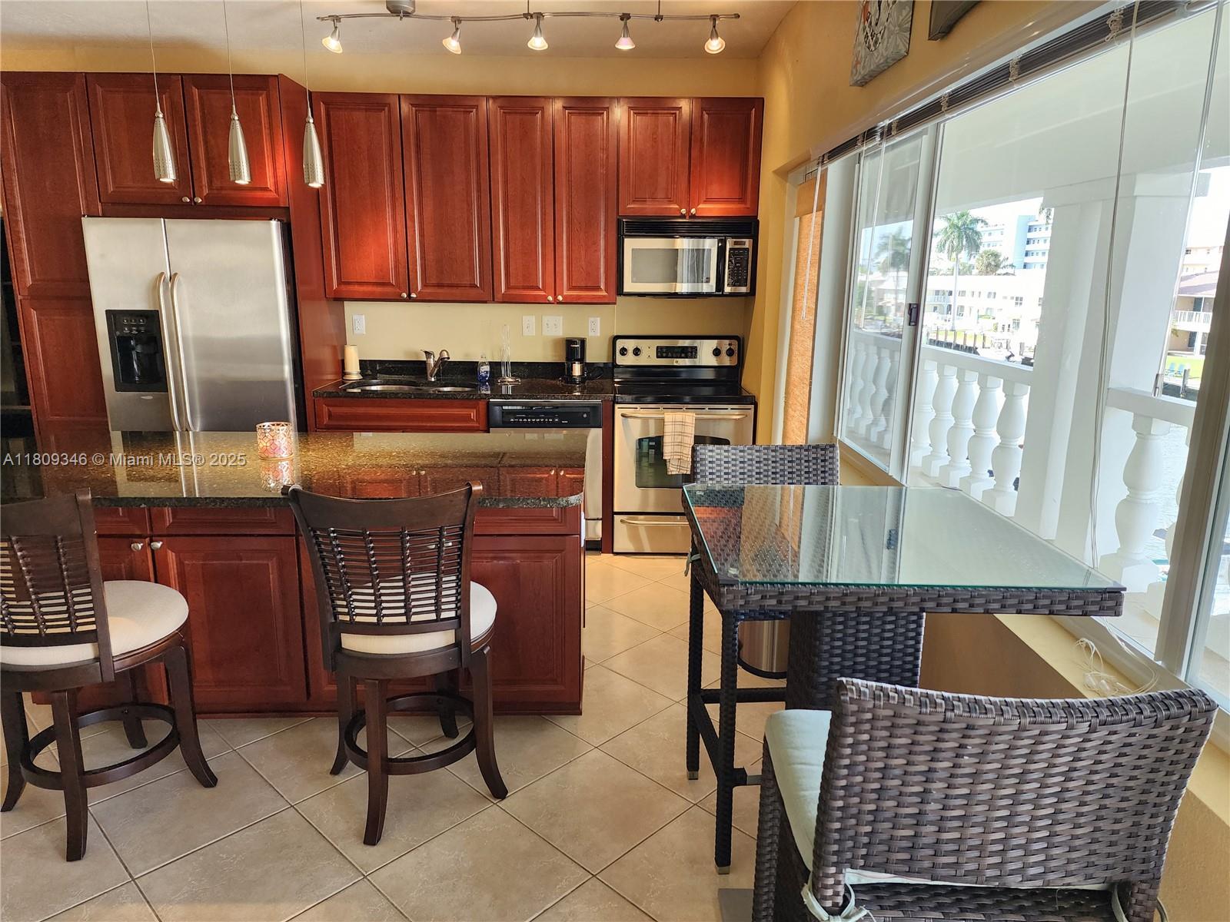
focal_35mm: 23
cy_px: 461
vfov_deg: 58.9
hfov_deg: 73.9
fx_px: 817
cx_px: 615
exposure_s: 1/120
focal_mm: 6.4
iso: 160
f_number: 1.8
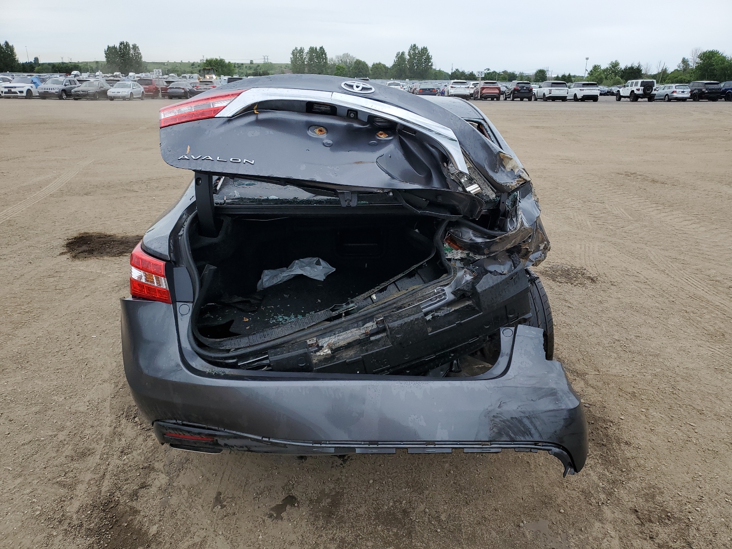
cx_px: 366
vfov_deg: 53.1
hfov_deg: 67.3
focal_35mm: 26
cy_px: 274
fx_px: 550
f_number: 1.5
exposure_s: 1/455
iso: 50
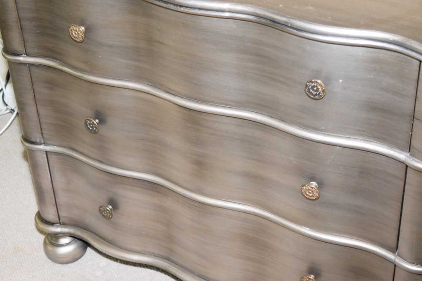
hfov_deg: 29.2
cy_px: 140
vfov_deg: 19.7
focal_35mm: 69
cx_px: 211
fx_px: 809
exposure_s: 1/60
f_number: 5
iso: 2200
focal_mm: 46
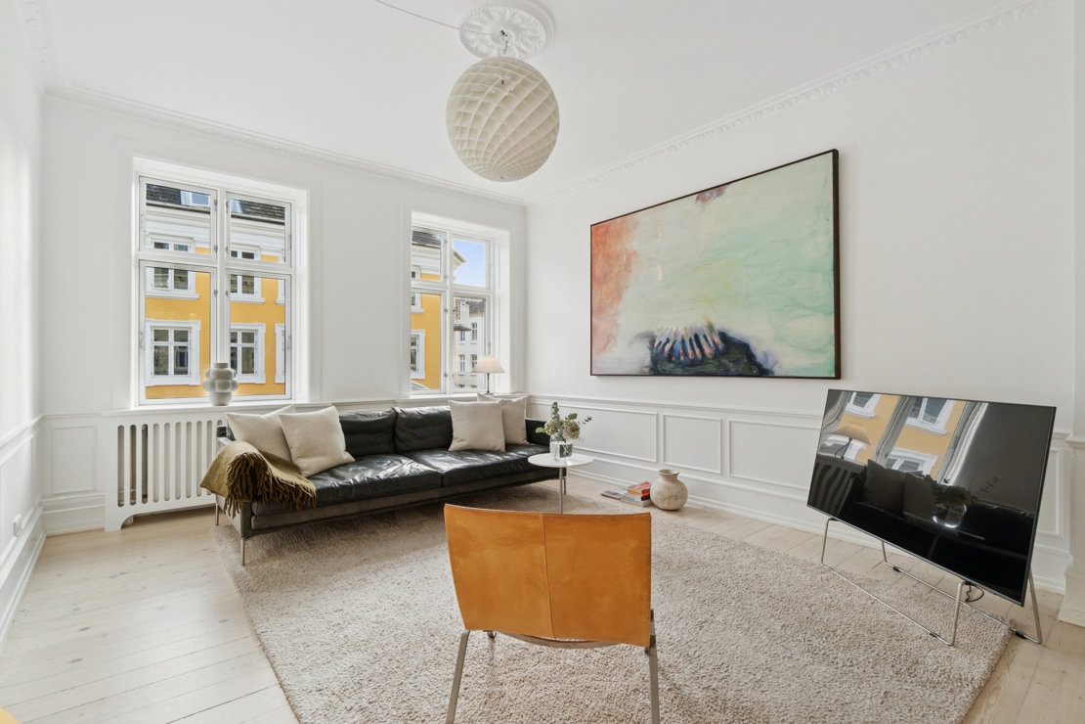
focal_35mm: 16
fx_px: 497
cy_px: 362
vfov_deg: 72.1
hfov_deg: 95.0
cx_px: 542
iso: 500
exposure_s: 1/80
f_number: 8
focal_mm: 11
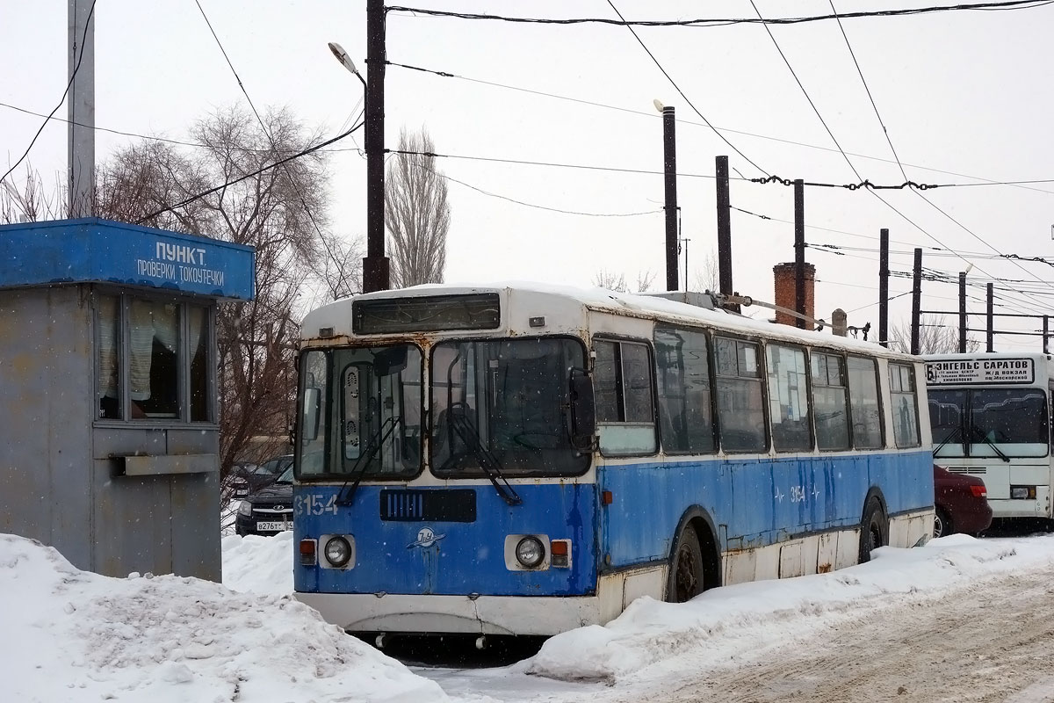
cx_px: 527
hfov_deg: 33.9
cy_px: 352
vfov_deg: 23.0
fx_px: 1727
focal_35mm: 59
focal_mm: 22.01
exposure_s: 1/500
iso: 125
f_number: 5.6
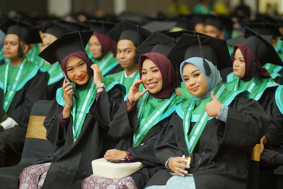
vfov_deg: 10.8
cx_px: 142
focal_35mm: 127
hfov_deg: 16.1
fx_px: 998
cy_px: 94
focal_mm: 85
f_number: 1.6
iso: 400
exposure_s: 1/125
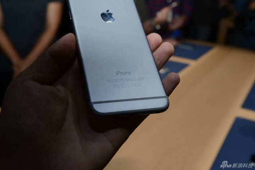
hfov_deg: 38.2
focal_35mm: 52
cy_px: 85
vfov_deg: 26.0
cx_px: 128
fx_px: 368
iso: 1250
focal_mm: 52
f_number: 10
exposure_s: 1/200
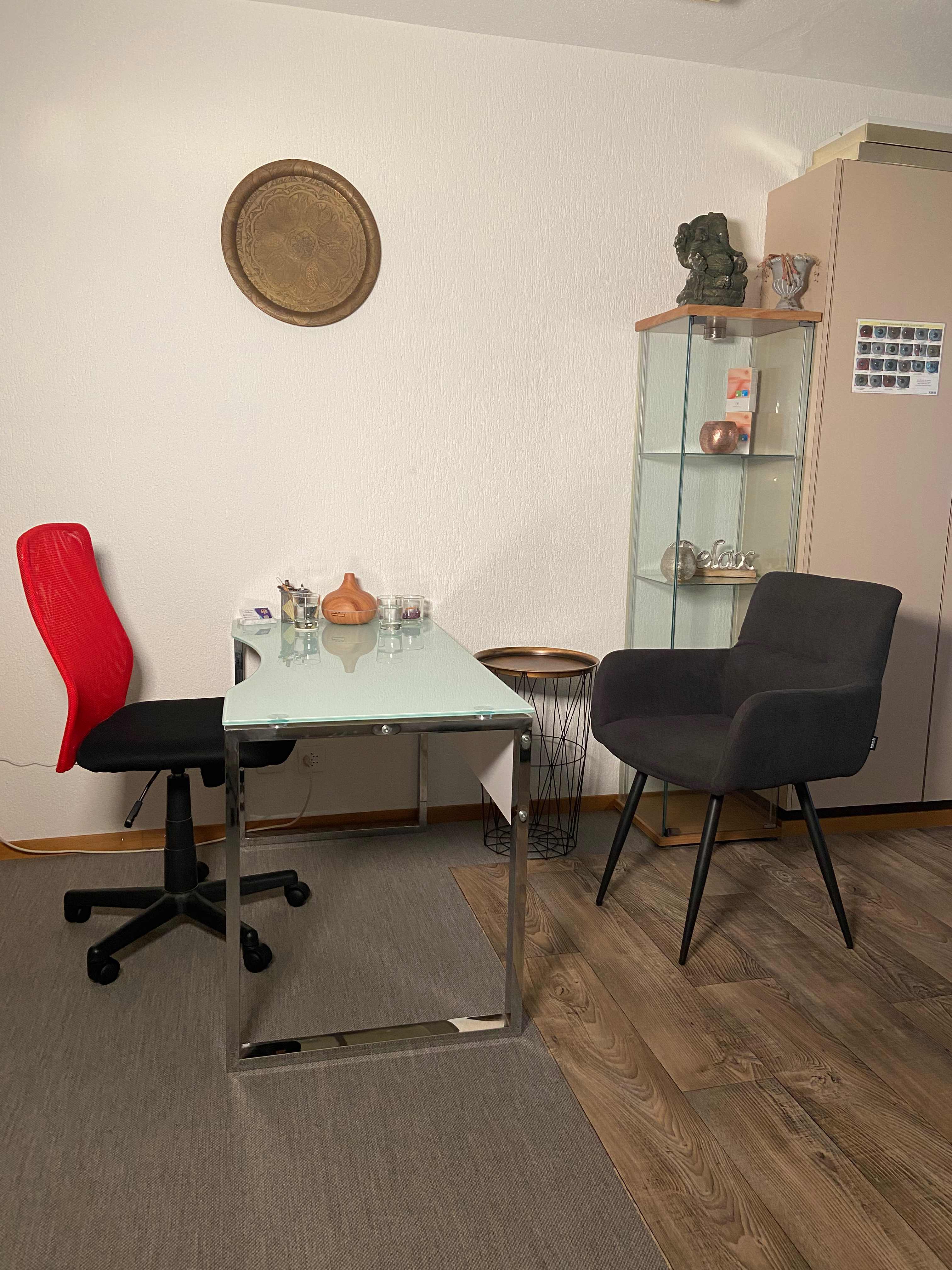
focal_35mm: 26
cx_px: 476
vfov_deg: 67.3
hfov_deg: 53.1
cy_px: 635
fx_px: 953
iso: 160
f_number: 1.8
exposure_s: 1/60
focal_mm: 4.25
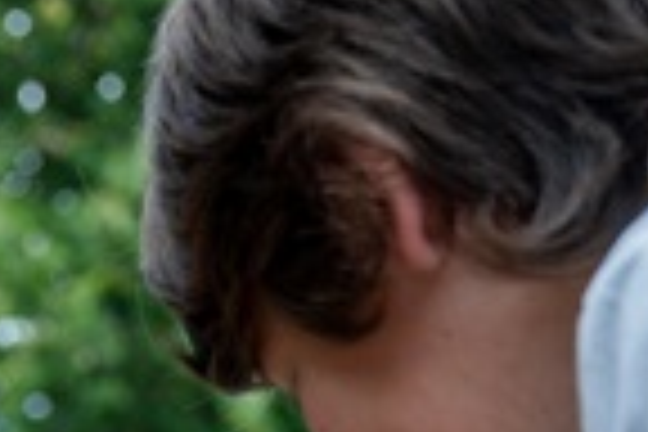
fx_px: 4302
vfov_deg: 5.5
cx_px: -1012
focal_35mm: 239
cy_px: 1071
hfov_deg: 7.9
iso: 250
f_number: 4
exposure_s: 1/400
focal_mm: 43
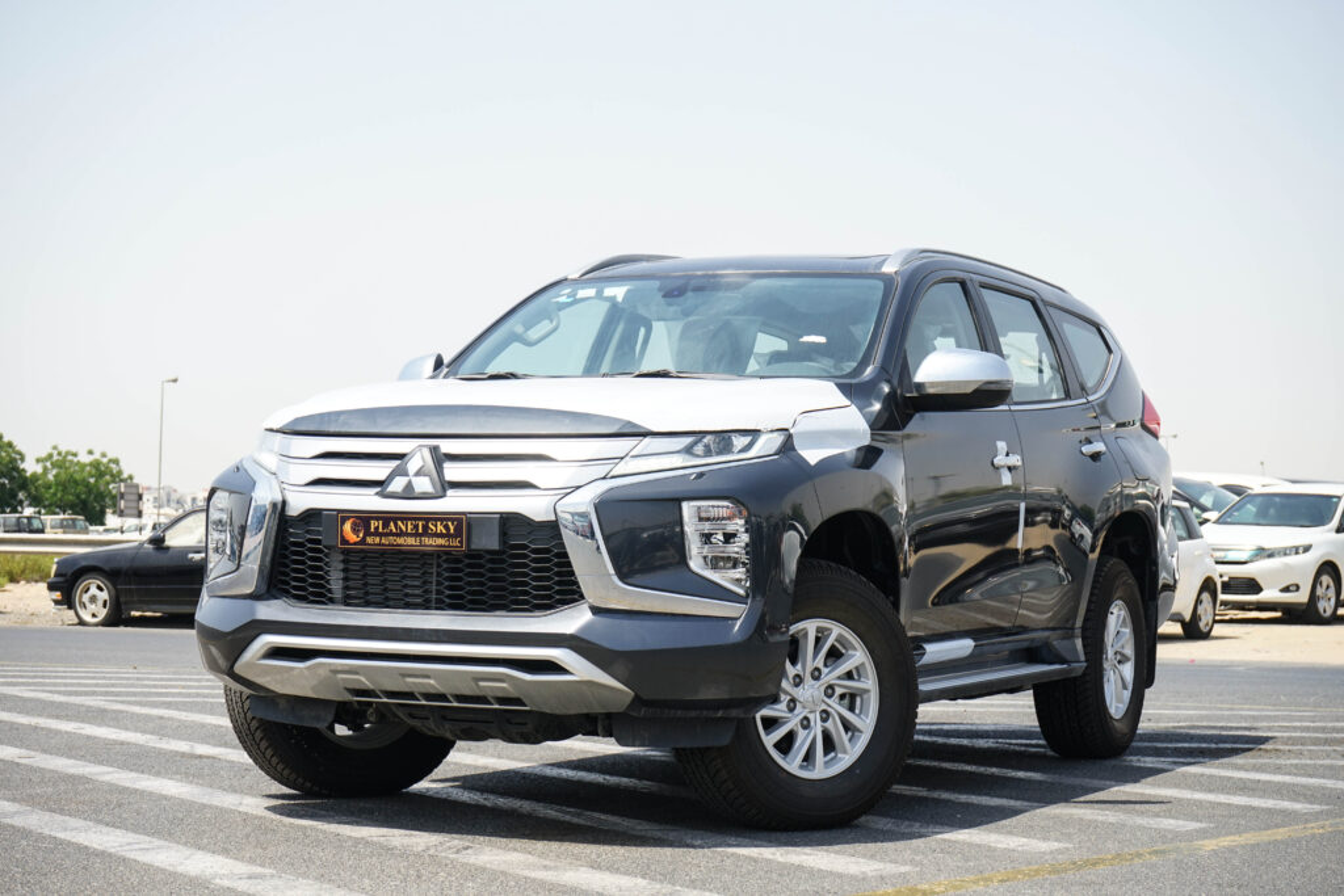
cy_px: 448
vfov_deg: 19.5
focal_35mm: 70
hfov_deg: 28.8
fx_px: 2614
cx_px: 672
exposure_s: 1/400
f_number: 9
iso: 250
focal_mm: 70
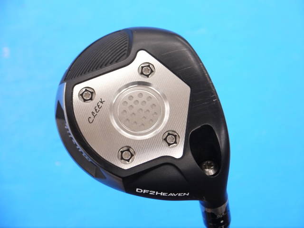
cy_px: 114
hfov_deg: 23.3
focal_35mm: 84
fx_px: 738
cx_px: 152
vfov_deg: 17.6
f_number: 5.6
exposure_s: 1/80
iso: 800
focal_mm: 42
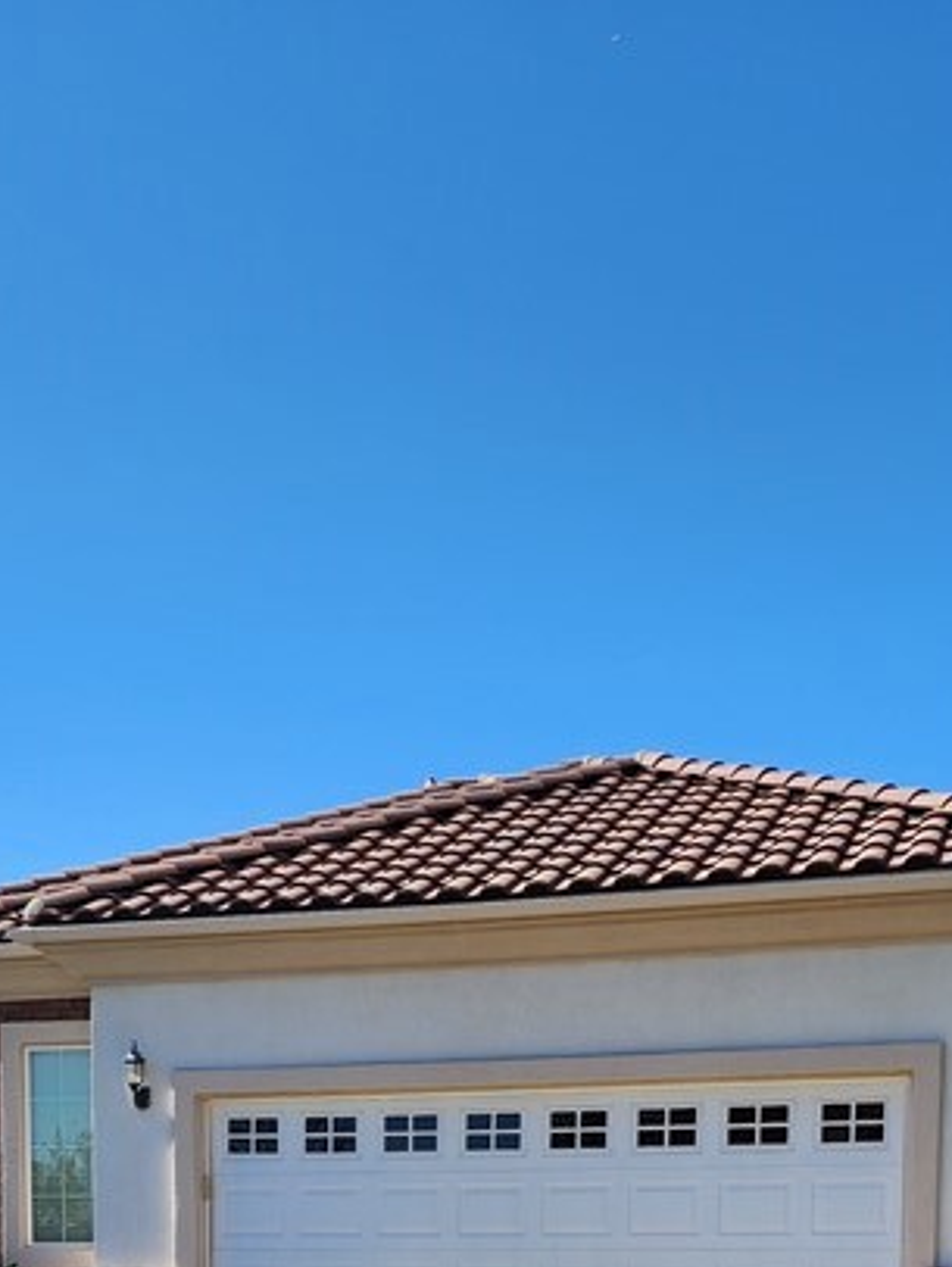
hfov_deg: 25.2
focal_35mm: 58
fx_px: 2125
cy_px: 1432
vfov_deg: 29.5
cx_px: 337
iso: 12
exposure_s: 1/1087
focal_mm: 6.4
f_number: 1.8
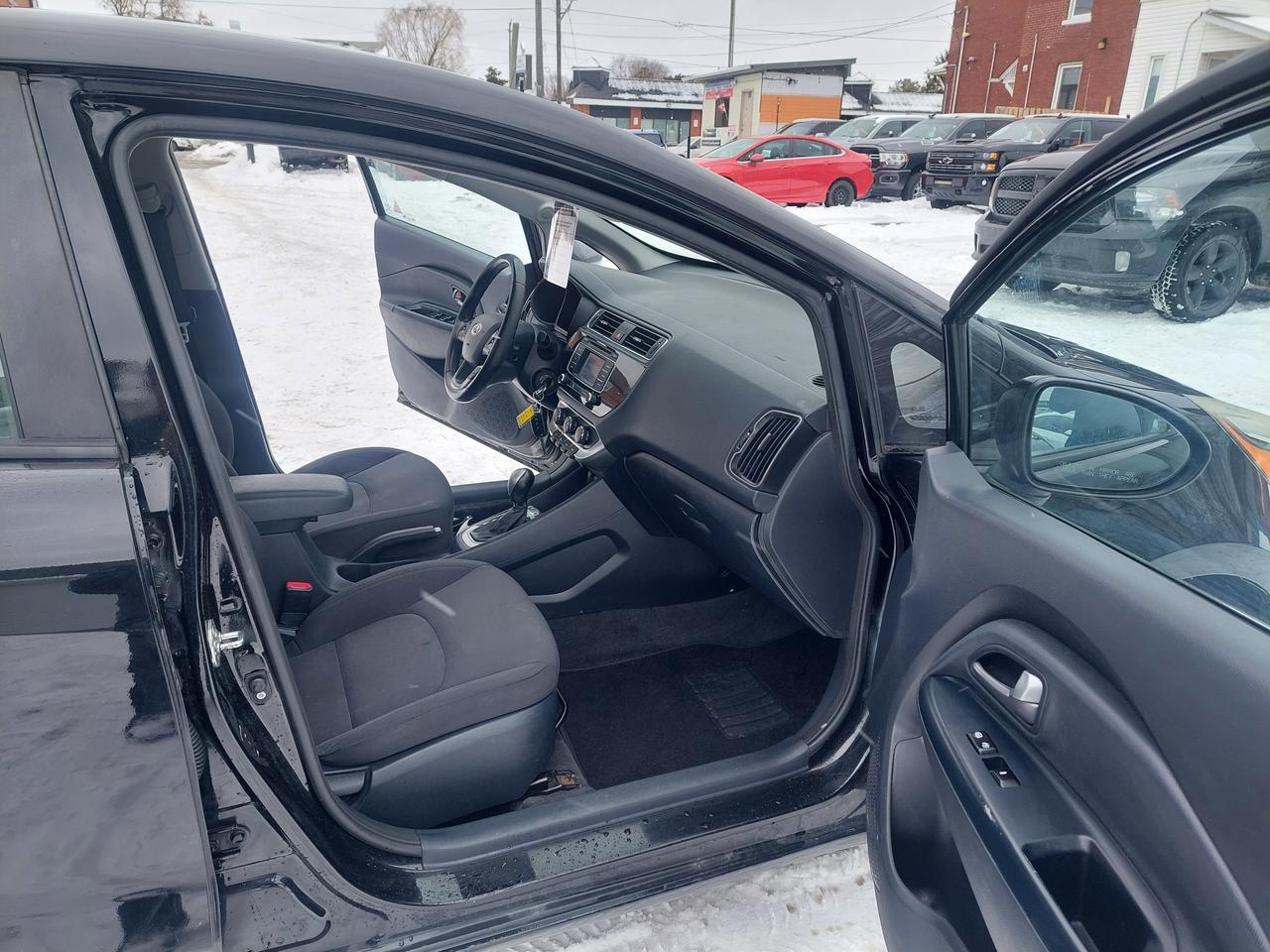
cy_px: 476
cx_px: 635
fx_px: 881
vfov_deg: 56.8
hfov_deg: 71.6
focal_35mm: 24
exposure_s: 1/259
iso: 40
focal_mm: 5.23
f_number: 1.8
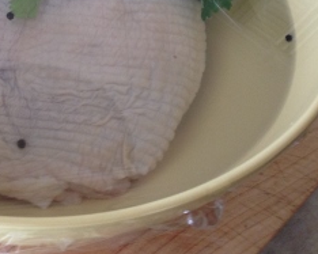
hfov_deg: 27.6
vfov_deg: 22.8
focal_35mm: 66
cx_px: 24
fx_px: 621
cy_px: 45
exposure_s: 1/20
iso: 100
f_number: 2.4
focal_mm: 4.12
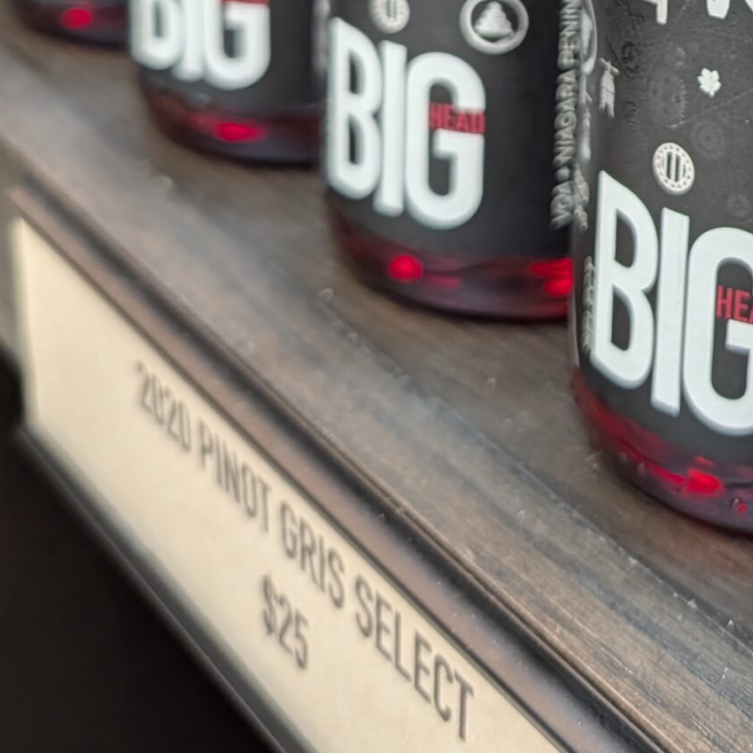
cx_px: 772
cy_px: -116
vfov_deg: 24.7
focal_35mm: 64
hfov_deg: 25.4
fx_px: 1575
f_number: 1.68
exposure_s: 1/120
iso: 299
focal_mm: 6.9
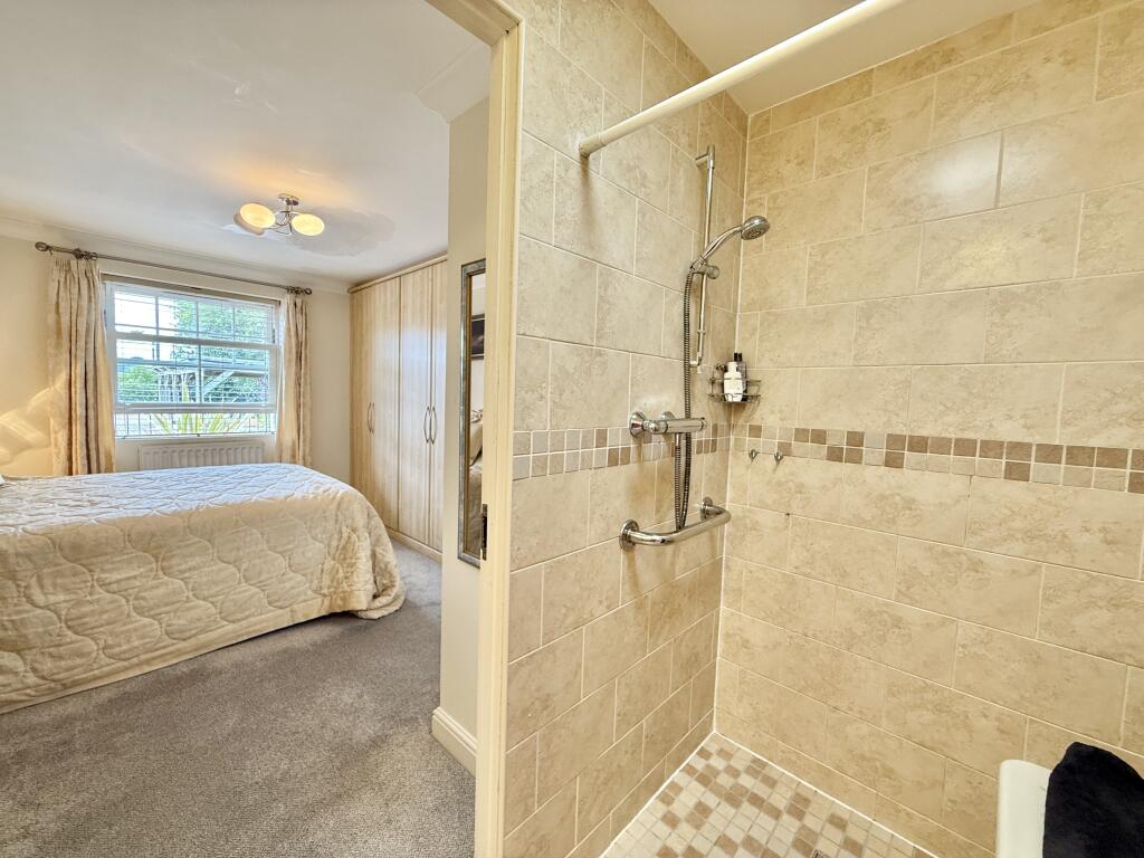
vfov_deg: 85.7
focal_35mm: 14
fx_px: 463
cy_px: 429
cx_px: 572
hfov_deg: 102.1
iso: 200
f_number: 2.2
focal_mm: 2.22
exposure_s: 1/50
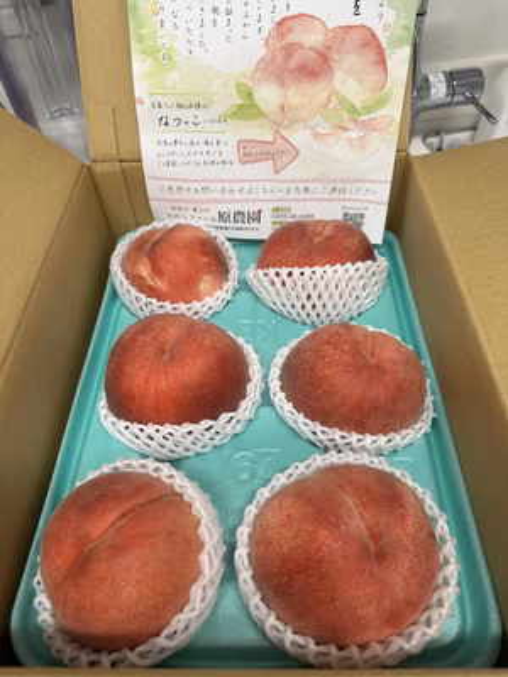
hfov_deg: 56.8
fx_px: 470
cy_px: 338
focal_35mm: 24
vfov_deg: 71.6
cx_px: 254
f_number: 1.78
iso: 125
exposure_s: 1/60
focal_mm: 6.86
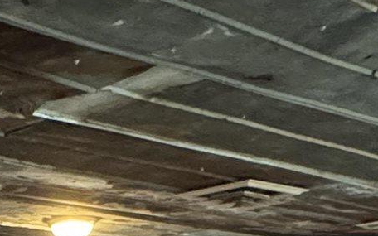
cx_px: -78
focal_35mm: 100
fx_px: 1030
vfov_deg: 10.8
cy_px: 599
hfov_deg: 19.5
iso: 1000
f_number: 2.2
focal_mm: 2.22
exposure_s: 1/40
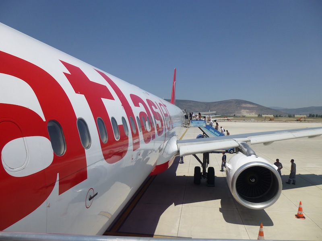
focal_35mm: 25
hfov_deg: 69.4
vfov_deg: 54.9
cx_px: 161
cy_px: 120
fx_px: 233
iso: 100
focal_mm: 4.5
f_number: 9
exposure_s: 1/400
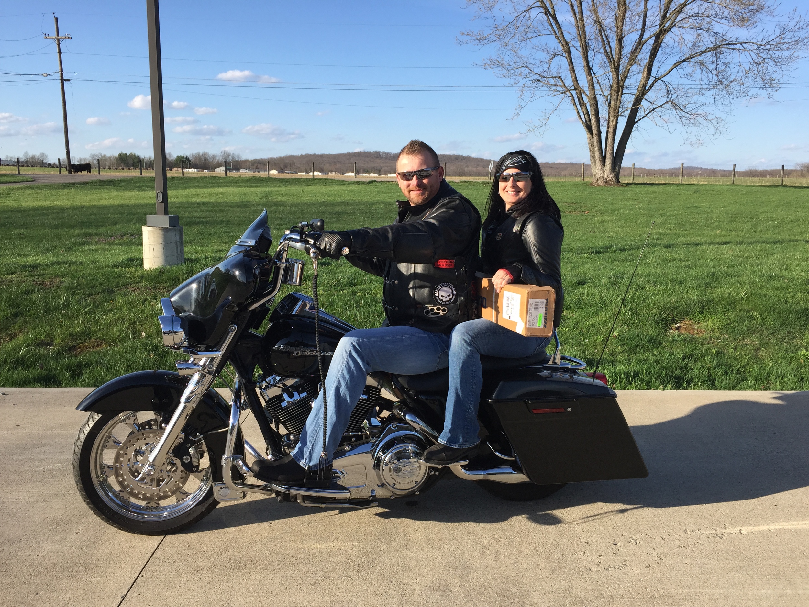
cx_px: 404
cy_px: 304
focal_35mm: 29
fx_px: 678
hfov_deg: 61.7
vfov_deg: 48.2
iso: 32
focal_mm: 4.15
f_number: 2.2
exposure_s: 1/1099
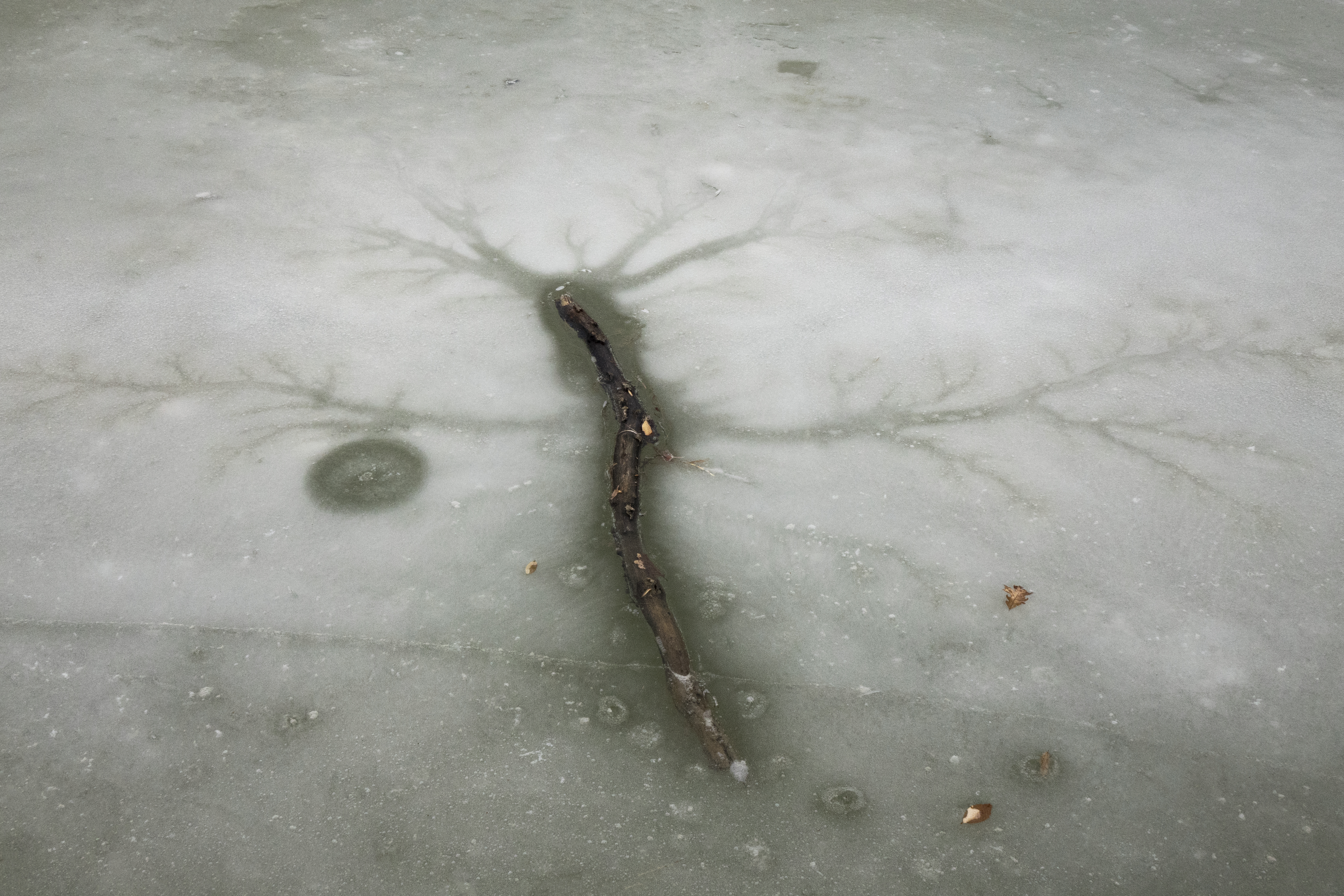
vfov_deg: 34.2
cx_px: 672
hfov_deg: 49.6
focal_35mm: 39
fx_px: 1456
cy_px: 448
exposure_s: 1/100
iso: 640
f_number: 10
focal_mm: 14.24
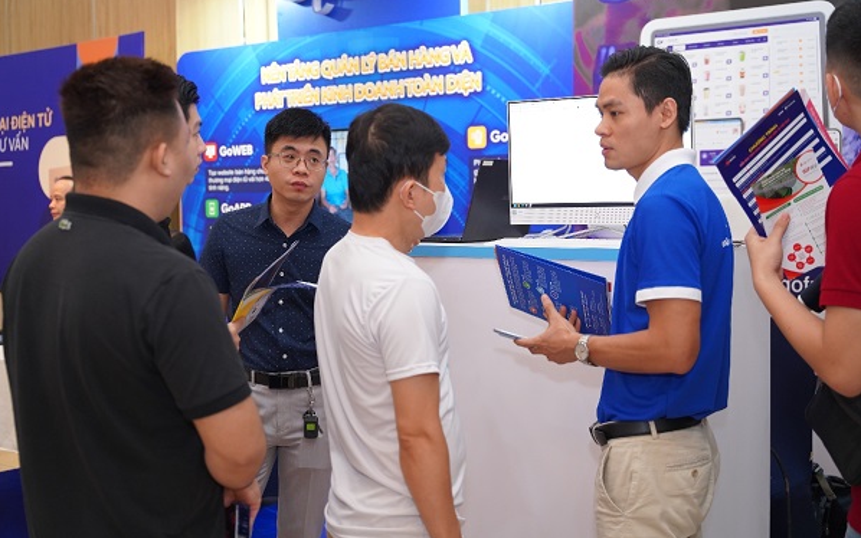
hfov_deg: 43.5
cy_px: 255
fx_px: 1080
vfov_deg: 28.0
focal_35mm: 46
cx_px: 430
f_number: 3.5
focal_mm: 45
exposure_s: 1/100
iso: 1250
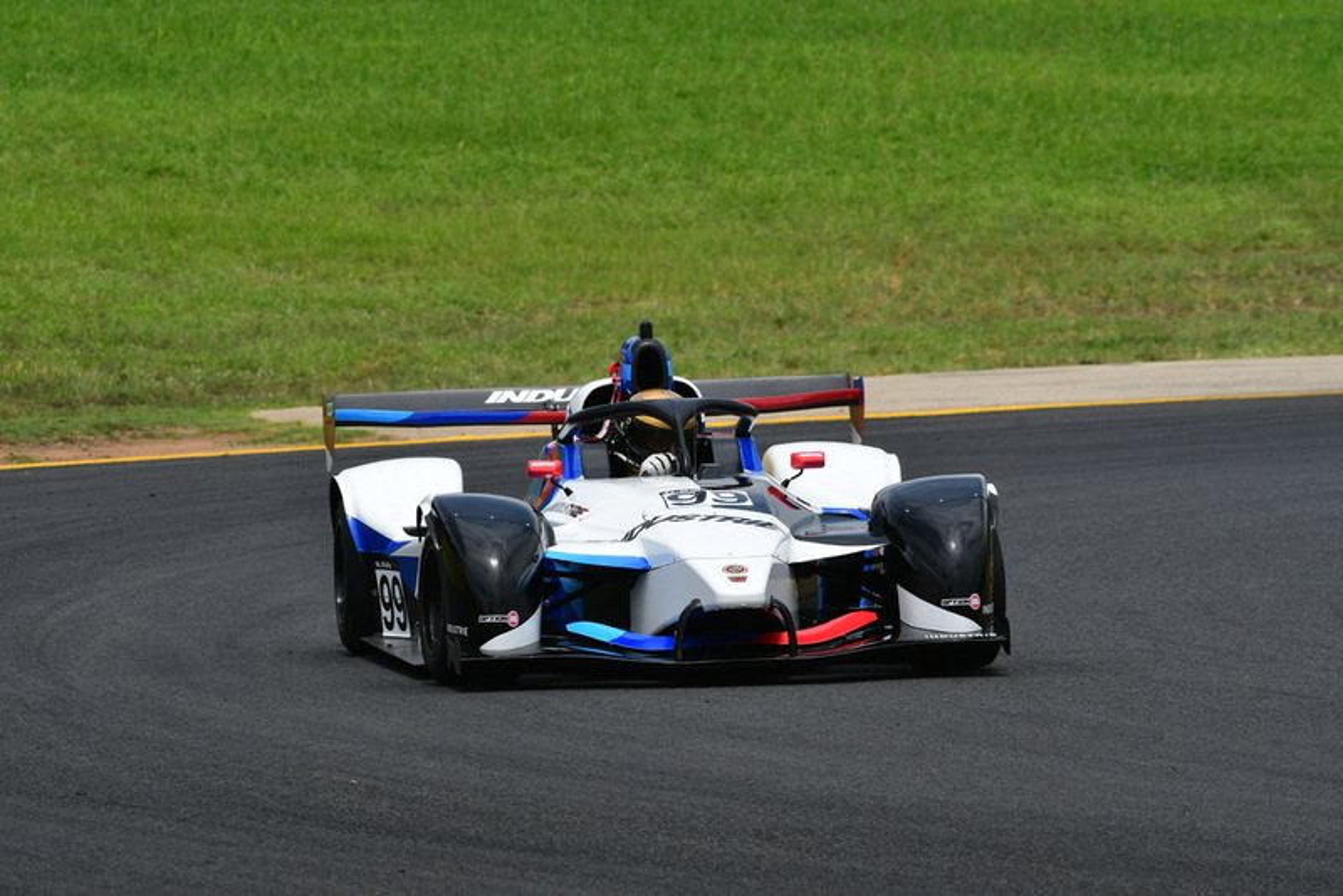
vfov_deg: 3.2
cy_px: 448
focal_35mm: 435
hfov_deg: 4.7
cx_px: 672
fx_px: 16233
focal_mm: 290
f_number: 11
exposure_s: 1/640
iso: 320
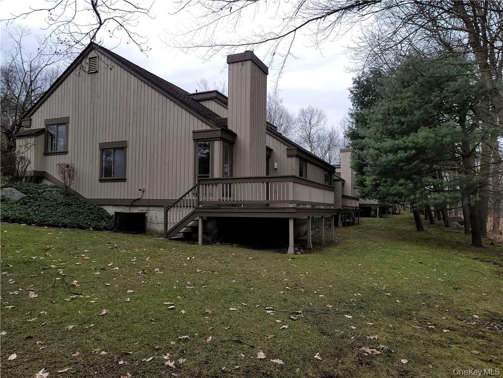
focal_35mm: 25
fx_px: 363
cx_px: 252
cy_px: 189
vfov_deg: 54.9
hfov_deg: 69.4
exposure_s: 1/159
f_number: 1.8
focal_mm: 7
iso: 20
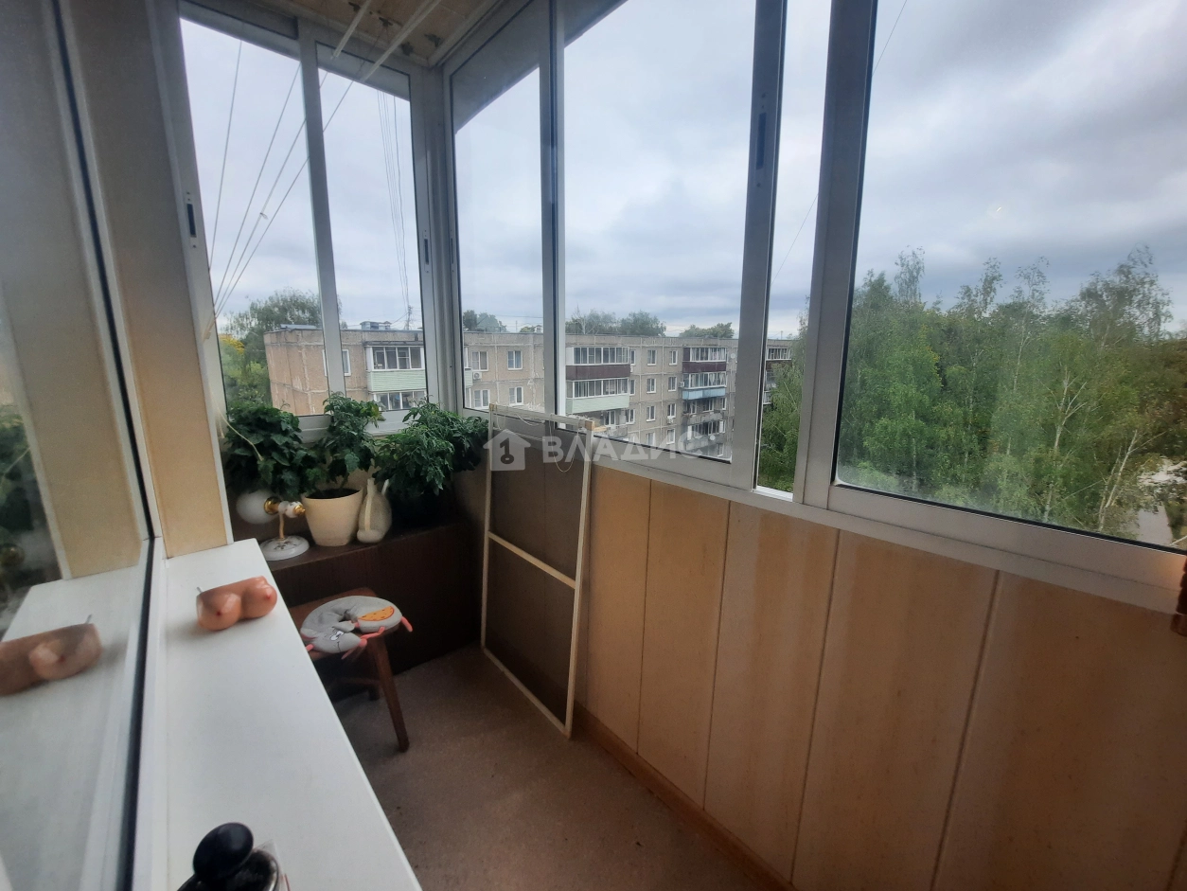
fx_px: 446
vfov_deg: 89.9
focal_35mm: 13
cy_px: 446
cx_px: 594
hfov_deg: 106.2
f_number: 2.2
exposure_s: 1/114
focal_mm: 1.74
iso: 40
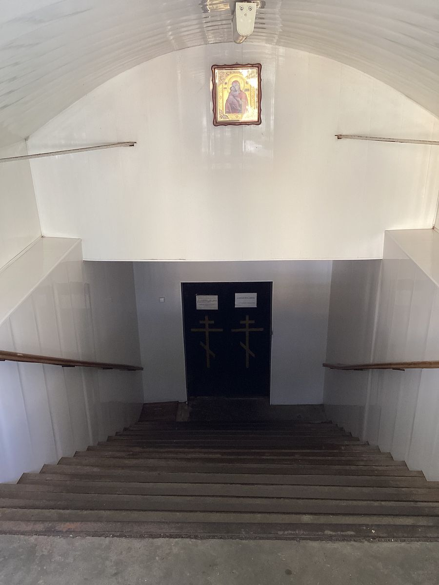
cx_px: 220
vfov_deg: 58.4
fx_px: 524
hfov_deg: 45.4
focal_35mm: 31
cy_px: 292
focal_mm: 3.3
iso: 80
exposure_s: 1/60
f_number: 2.4
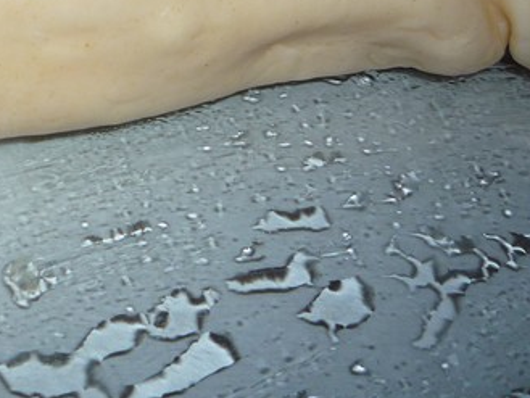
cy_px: 8
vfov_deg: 19.6
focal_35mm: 73
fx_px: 1118
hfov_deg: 24.4
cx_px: -87
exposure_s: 1/30
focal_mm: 5.2
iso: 100
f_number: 4
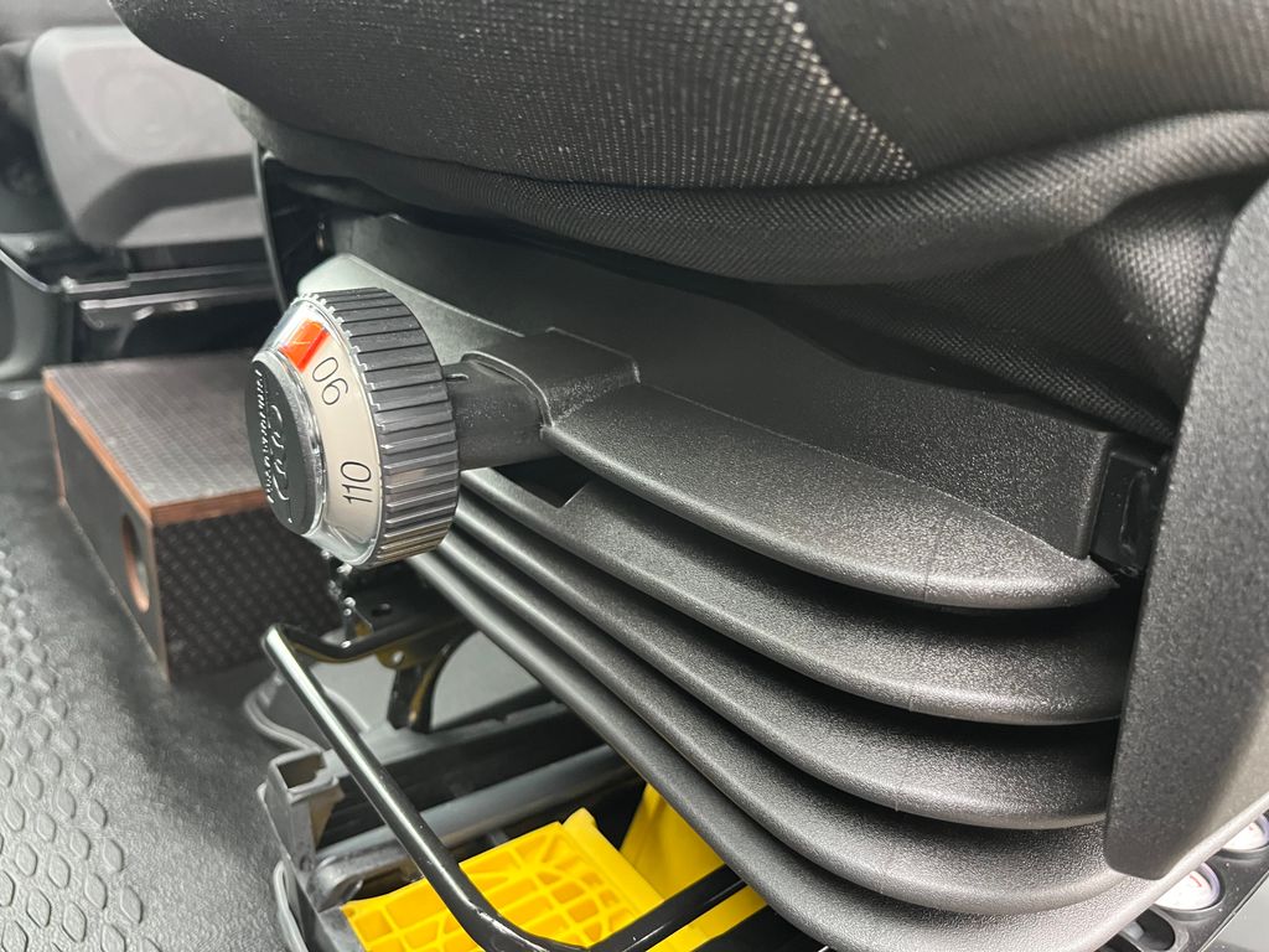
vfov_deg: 53.1
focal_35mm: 26
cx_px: 634
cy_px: 476
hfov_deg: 67.3
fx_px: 953
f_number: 1.6
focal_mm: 5.1
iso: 640
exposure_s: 1/40
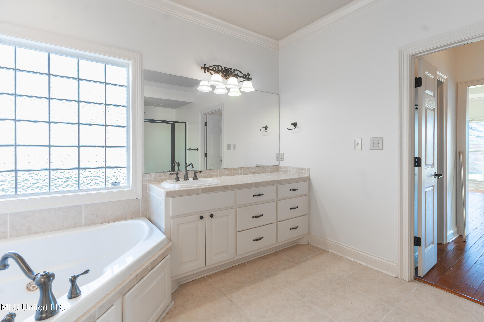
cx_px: 242
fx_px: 229
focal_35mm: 17
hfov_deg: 93.3
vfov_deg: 70.4
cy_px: 161
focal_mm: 17
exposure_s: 1/30
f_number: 5.6
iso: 500
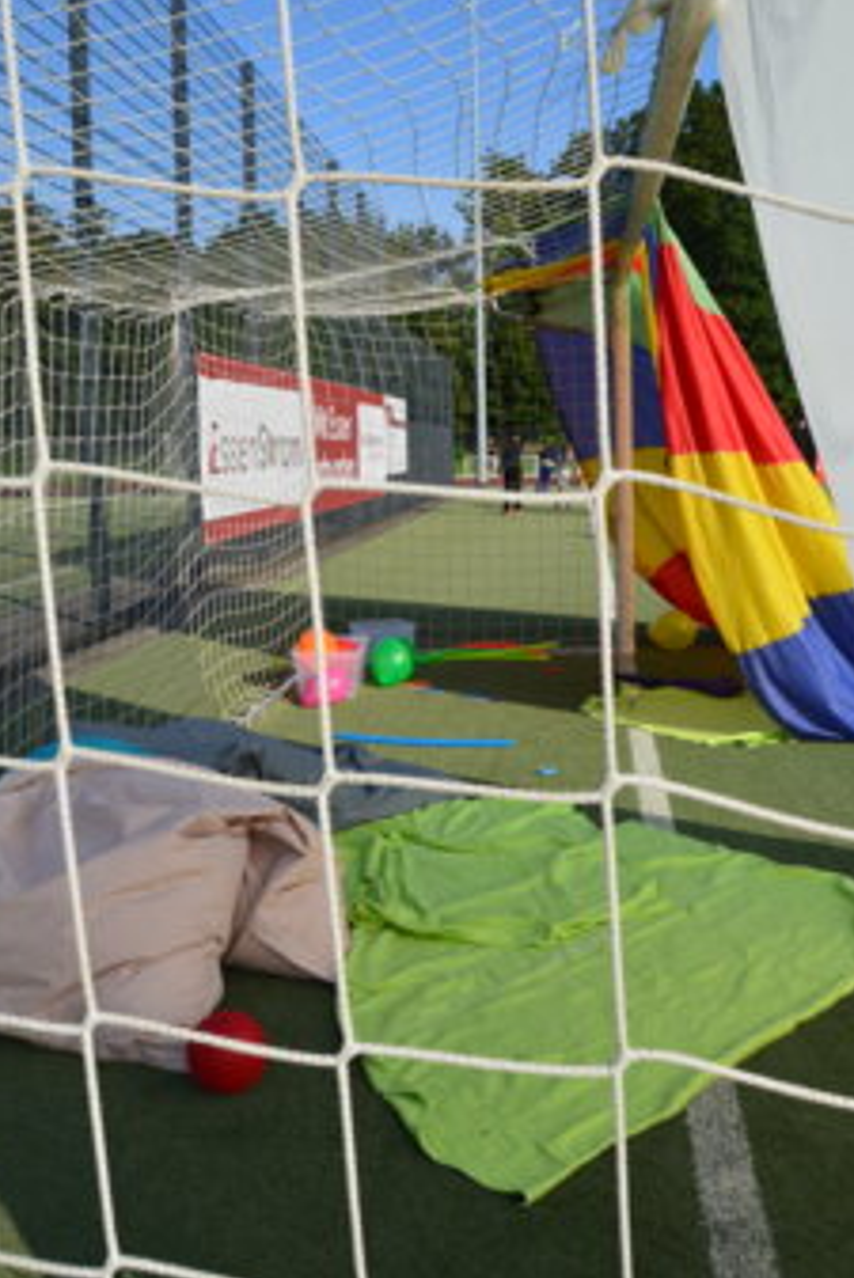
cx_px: 461
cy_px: 588
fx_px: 1137
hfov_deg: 41.1
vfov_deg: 58.6
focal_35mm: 32
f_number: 11
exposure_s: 1/160
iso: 100
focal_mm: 18
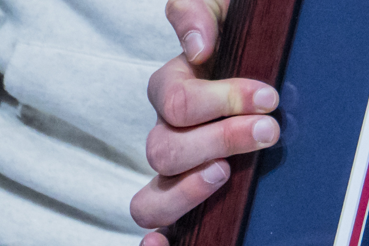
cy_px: -519
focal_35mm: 1284
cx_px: 1384
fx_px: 13162
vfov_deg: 1.1
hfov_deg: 1.6
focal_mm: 164
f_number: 3.2
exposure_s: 1/1250
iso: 3200
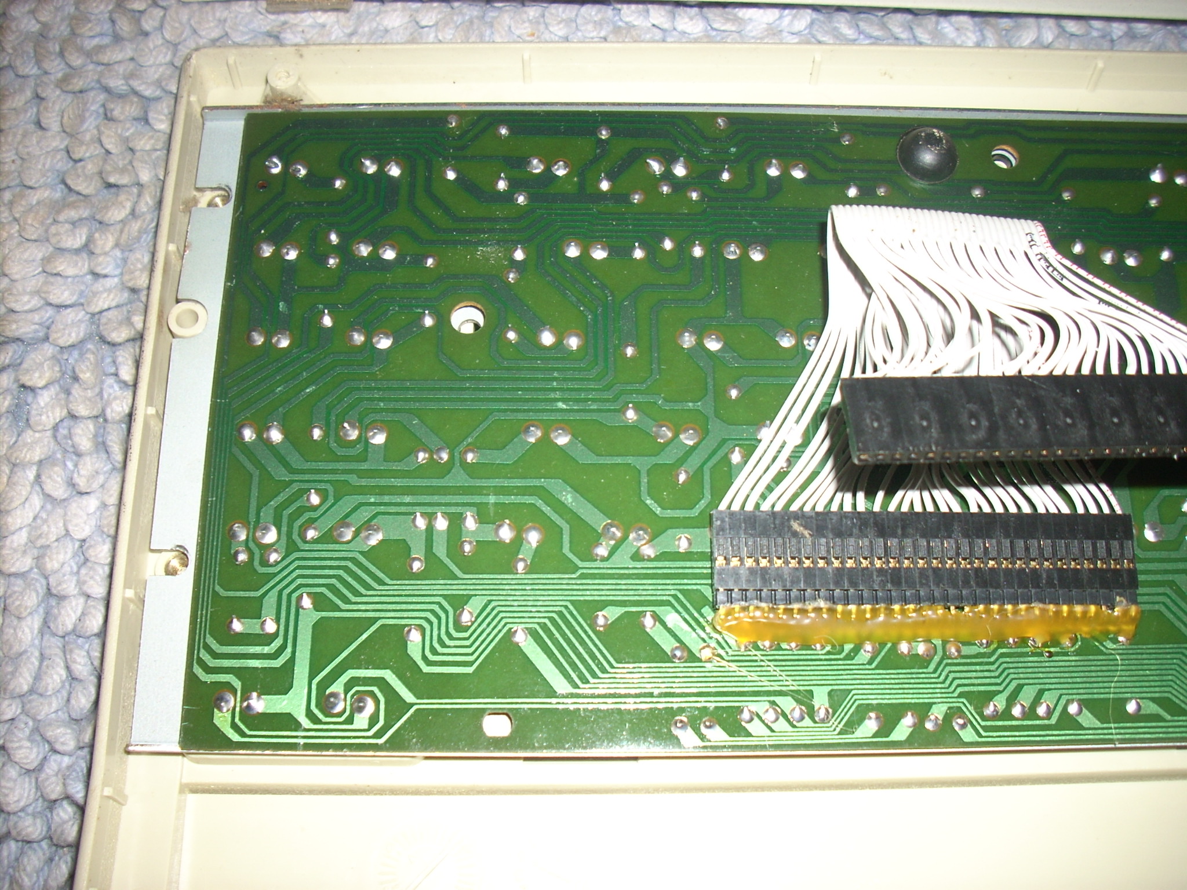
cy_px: 445
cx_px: 594
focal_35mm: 37
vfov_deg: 38.7
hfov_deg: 50.1
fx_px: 1269
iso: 64
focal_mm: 6.2
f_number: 2.8
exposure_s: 1/60
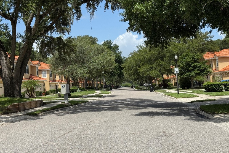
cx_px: 113
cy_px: 74
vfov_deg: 26.5
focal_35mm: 51
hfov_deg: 38.9
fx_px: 324
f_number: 1.78
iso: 64
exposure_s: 1/4975
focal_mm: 6.76
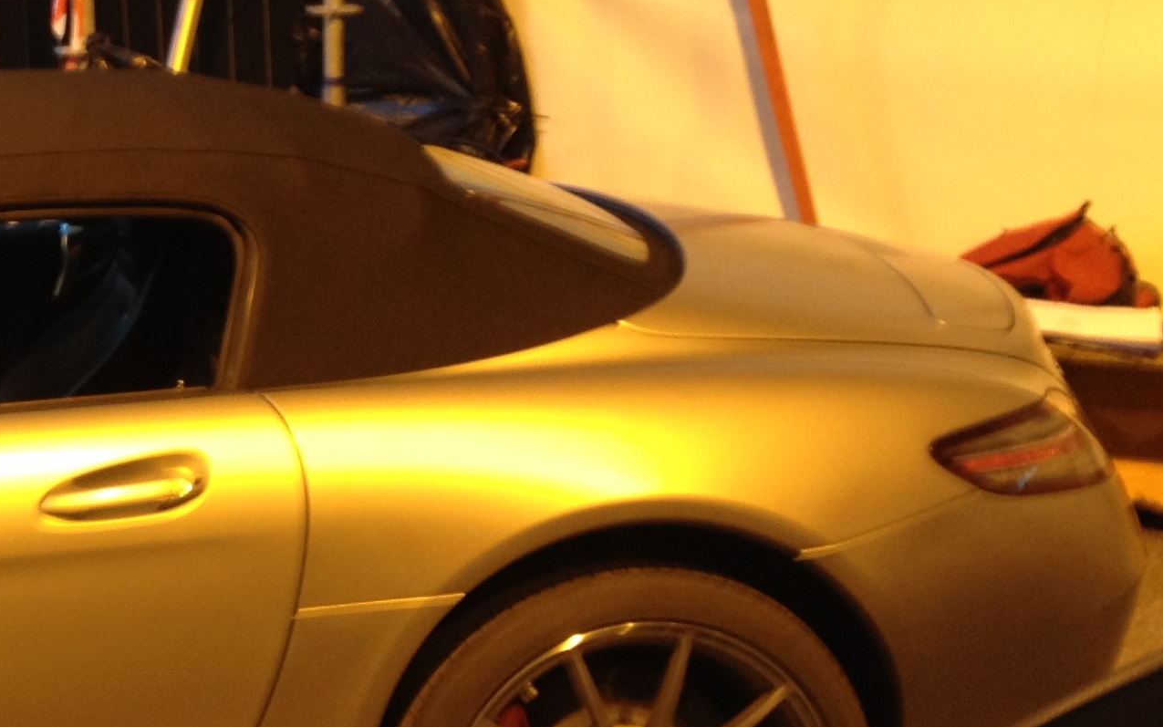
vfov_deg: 13.8
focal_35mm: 95
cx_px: -167
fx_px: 3011
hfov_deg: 20.7
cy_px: 441
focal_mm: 4.28
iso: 80
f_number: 2.4
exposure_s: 1/20
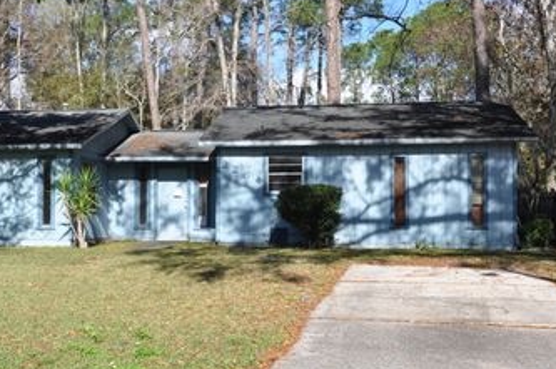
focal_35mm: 54
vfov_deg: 25.0
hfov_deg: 36.6
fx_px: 833
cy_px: 185
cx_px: 192
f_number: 9
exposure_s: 1/320
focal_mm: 24
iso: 200
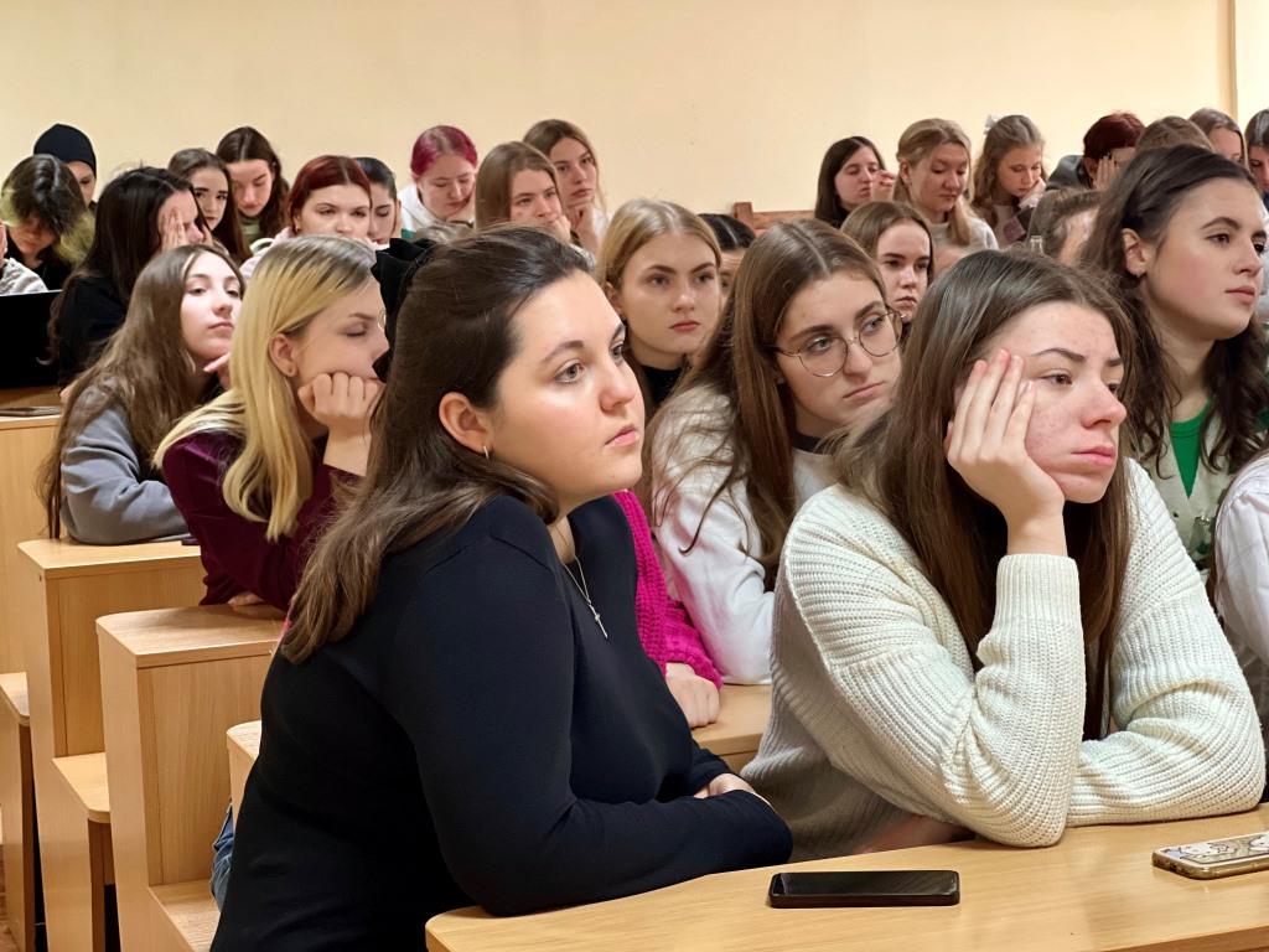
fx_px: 2823
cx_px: 634
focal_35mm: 77
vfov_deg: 19.1
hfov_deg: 25.3
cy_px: 476
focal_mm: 9
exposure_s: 1/24
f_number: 2.8
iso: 320
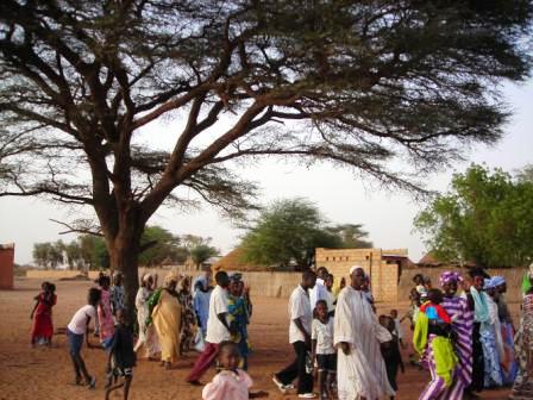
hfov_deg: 49.0
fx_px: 585
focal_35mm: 38
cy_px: 200
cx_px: 266
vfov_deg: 37.7
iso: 70
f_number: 3.2
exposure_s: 1/277
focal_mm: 6.3
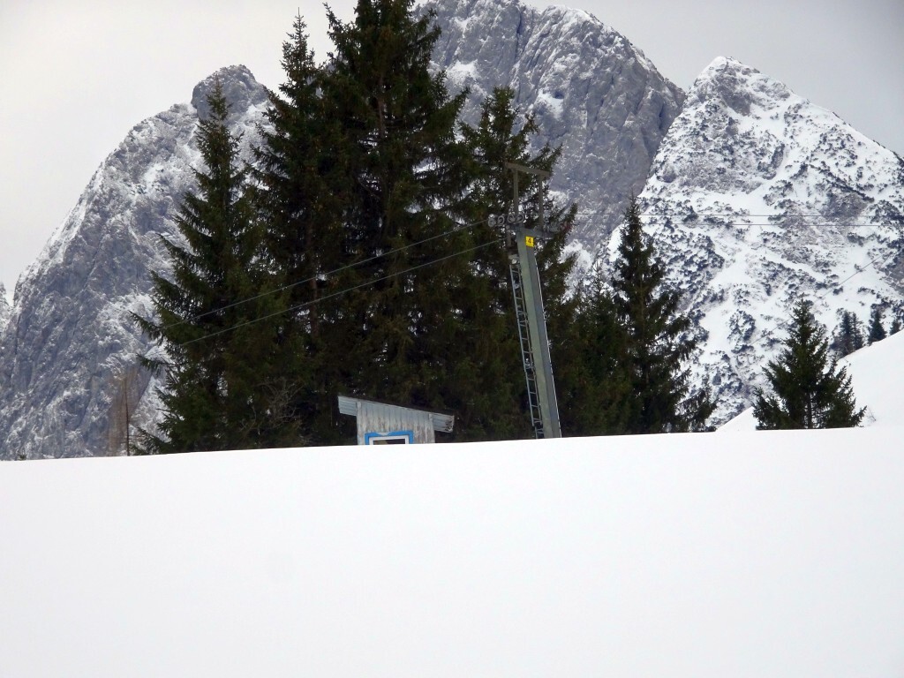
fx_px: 4257
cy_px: 339
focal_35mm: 163
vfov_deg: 9.1
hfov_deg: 12.1
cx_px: 452
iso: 160
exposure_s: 1/200
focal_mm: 27.93
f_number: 5.6
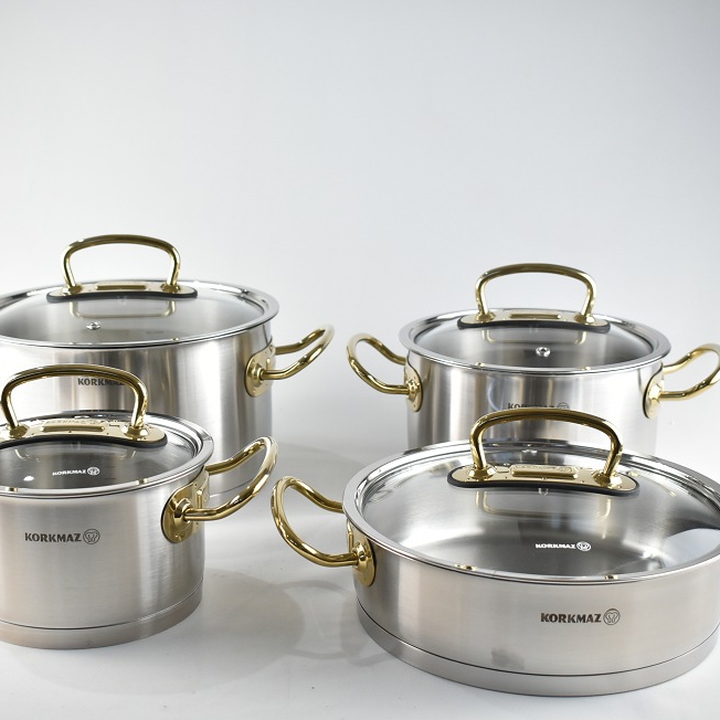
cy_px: 360
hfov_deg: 30.2
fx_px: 1333
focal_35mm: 57
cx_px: 329
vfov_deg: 30.2
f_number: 5
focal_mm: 29
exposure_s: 1/125
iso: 800
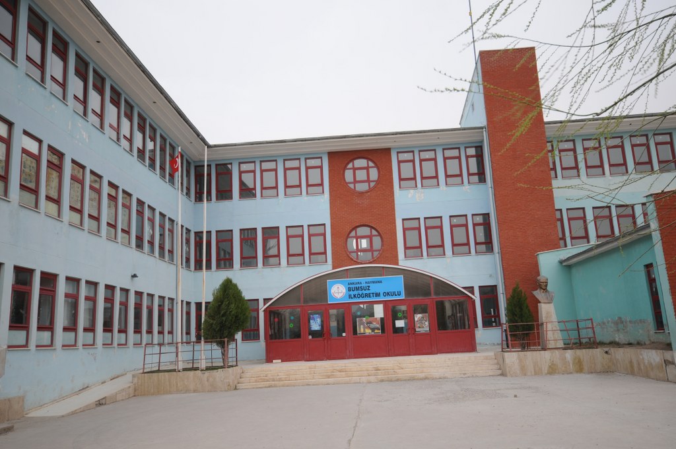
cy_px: 224
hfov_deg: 62.0
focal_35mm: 30
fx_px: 563
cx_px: 338
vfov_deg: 43.5
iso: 200
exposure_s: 1/80
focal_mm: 20
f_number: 5.6
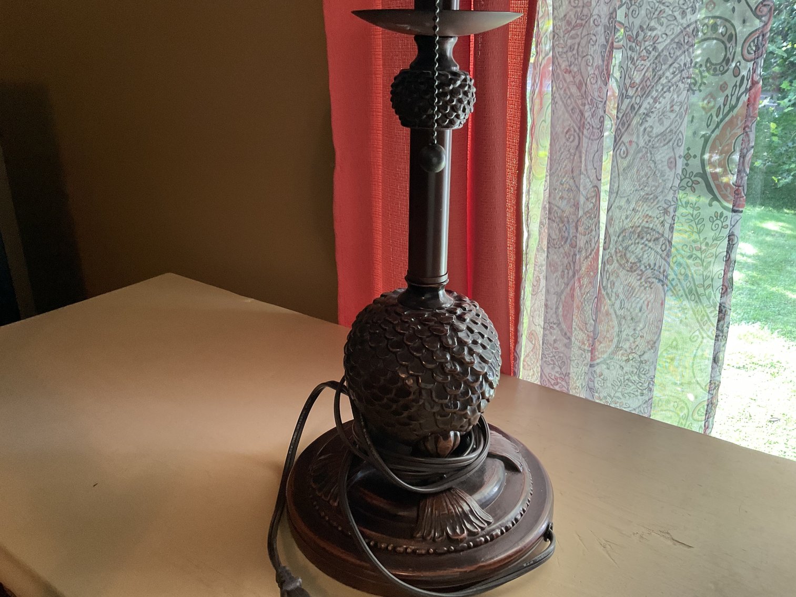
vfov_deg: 48.2
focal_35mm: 29
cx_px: 398
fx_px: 667
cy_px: 298
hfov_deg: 61.7
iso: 50
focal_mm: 3
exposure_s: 1/60
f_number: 1.8
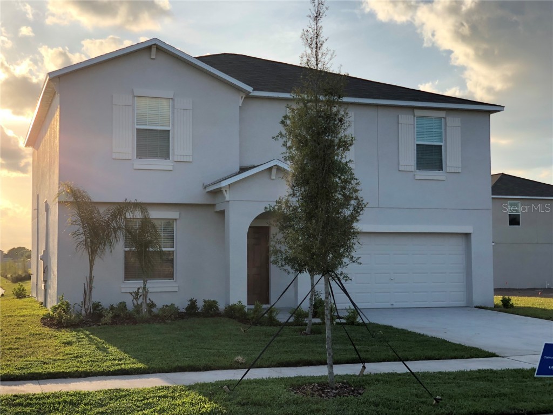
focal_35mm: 52
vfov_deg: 28.0
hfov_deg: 36.8
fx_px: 831
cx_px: 276
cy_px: 208
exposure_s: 1/471
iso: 16
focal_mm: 6
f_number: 2.4
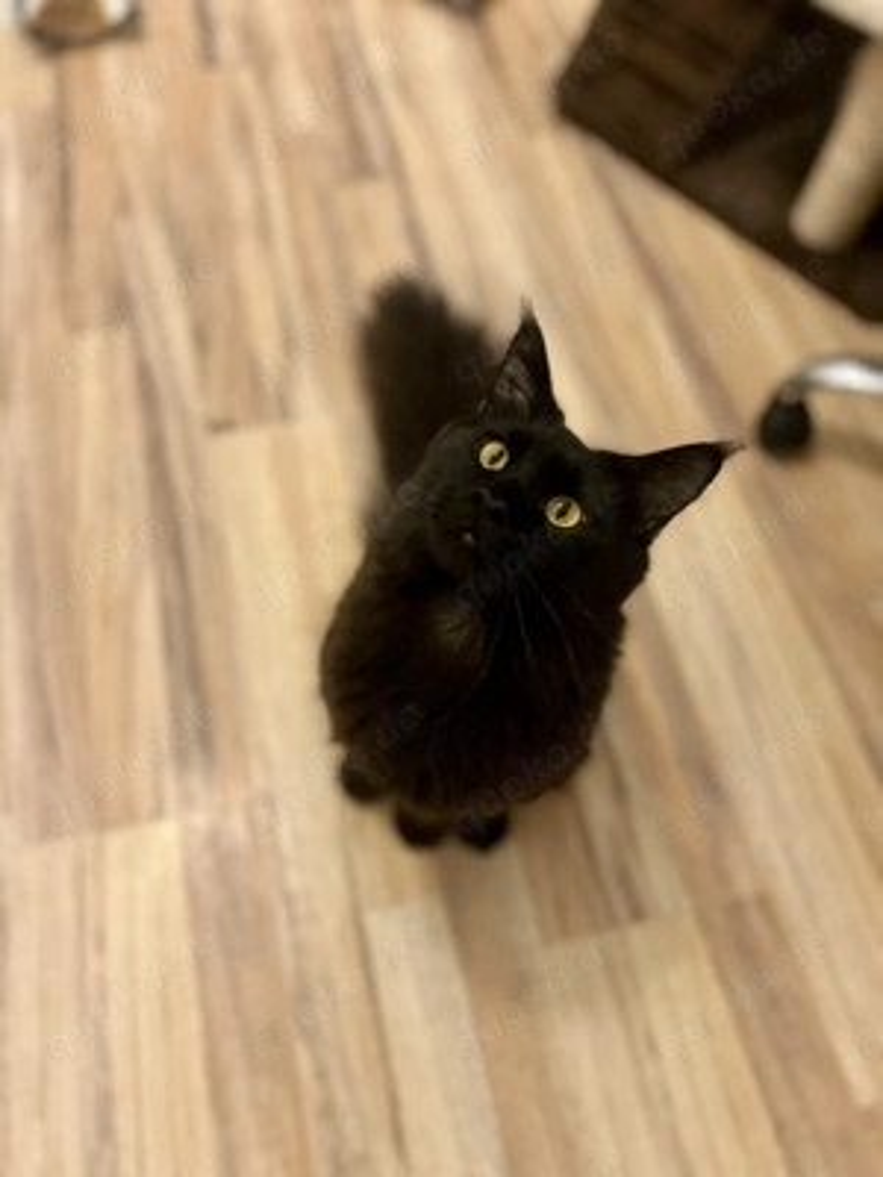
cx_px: 442
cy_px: 588
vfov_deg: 67.3
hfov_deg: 53.1
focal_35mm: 26
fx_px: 884
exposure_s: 1/25
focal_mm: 5.7
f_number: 1.5
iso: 800
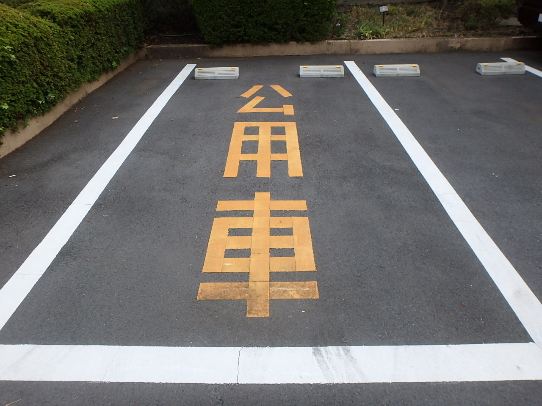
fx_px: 329
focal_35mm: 21
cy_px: 203
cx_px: 271
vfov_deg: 63.4
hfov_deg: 79.0
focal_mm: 3.7
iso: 125
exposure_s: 1/640
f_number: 3.5
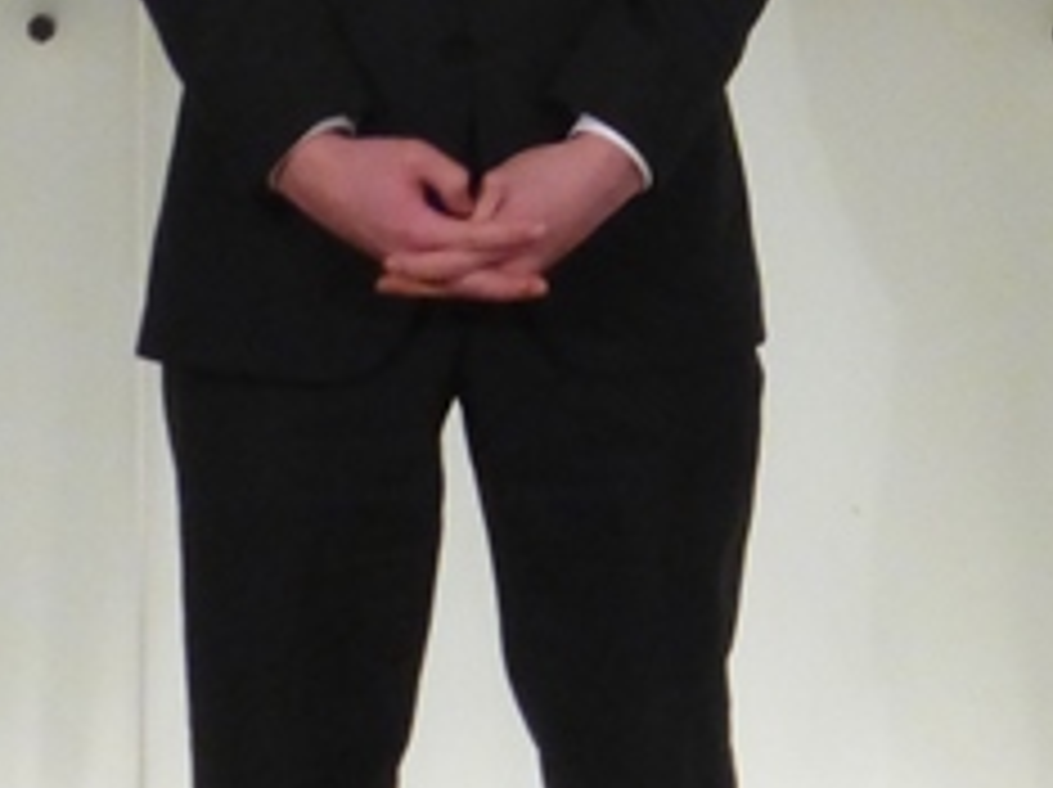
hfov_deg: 6.6
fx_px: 9177
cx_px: 932
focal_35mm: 302
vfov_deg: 4.9
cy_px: -509
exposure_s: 1/25
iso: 400
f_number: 4.9
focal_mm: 11.7
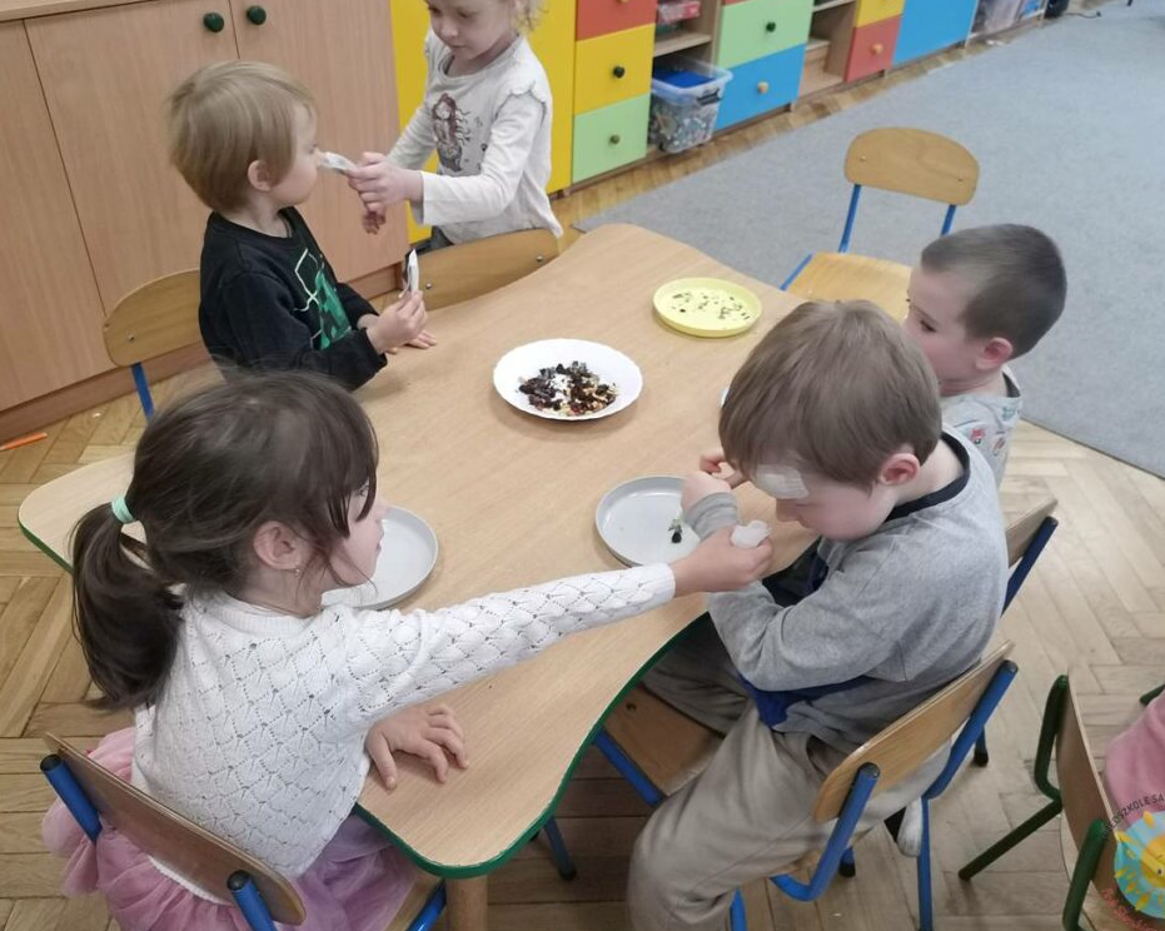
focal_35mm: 29
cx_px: 616
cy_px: 469
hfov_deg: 60.4
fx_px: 999
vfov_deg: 49.9
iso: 320
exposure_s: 1/100
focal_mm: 5.58
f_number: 1.8
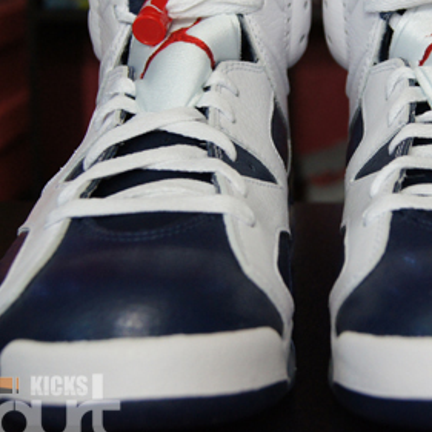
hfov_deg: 18.8
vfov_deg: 18.9
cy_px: 150
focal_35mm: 92
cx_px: 323
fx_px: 1297
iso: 1250
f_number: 5
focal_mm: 35
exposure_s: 1/60
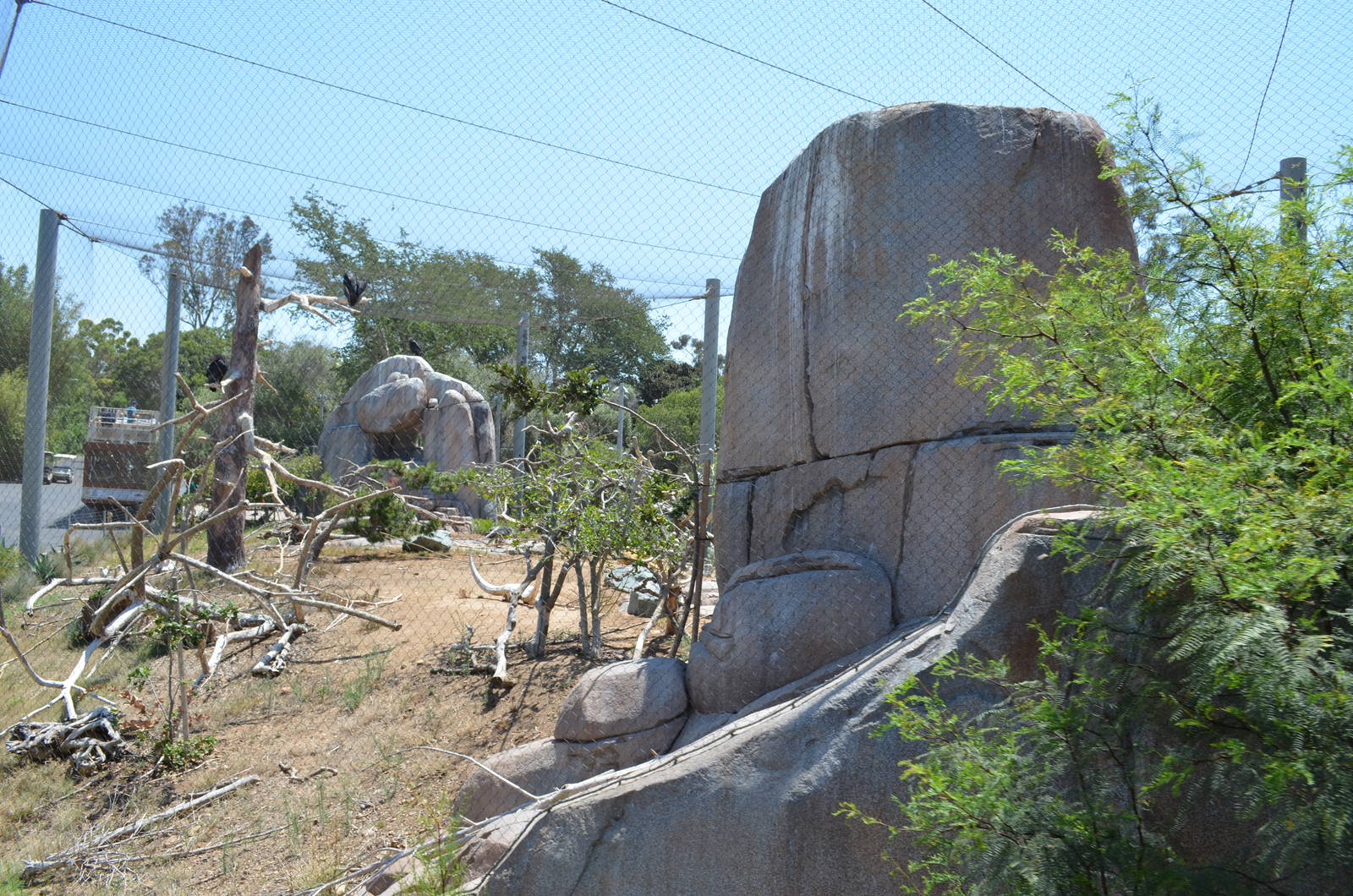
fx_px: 1013
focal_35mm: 27
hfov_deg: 67.5
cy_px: 448
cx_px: 676
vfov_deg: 47.7
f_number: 8
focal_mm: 18
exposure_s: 1/250
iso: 180
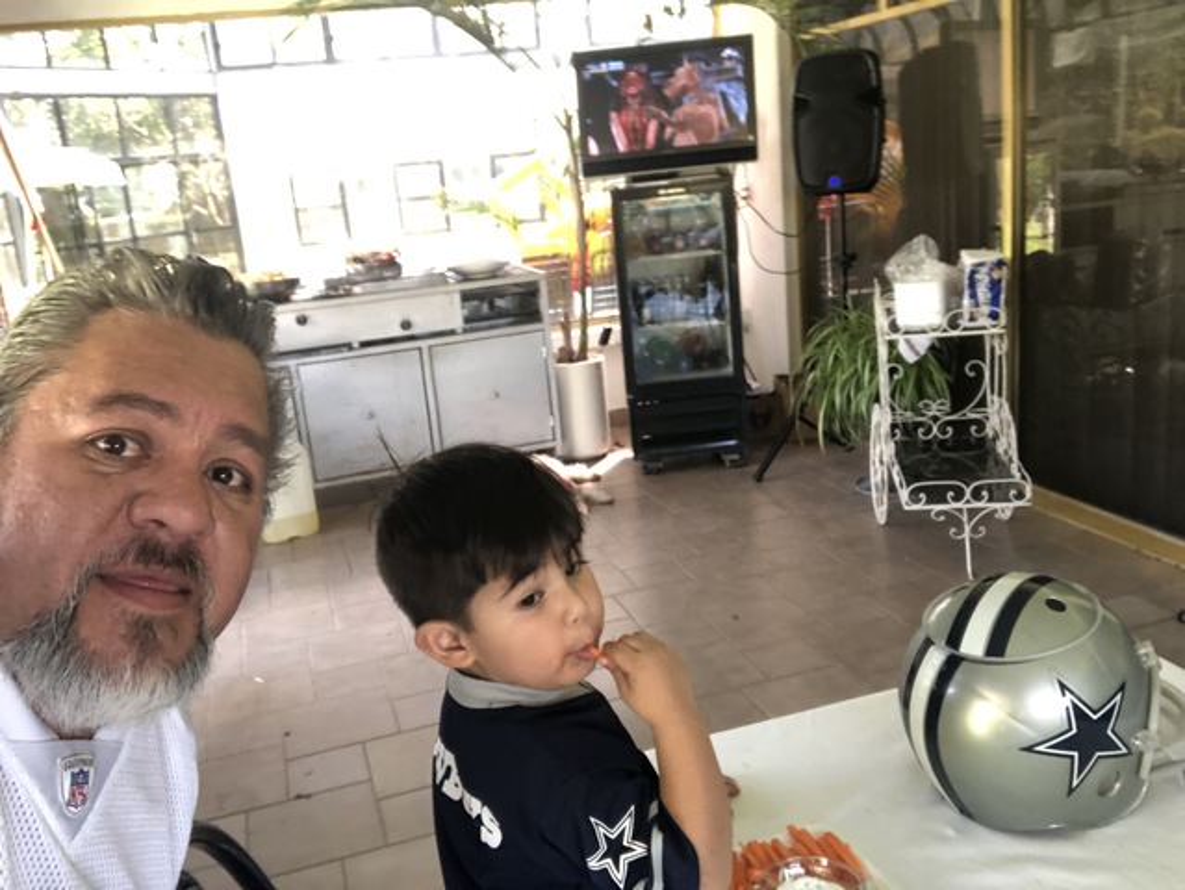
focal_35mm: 32
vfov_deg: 44.2
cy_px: 445
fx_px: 1096
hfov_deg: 56.8
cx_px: 592
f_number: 2.2
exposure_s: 1/60
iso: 160
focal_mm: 2.87
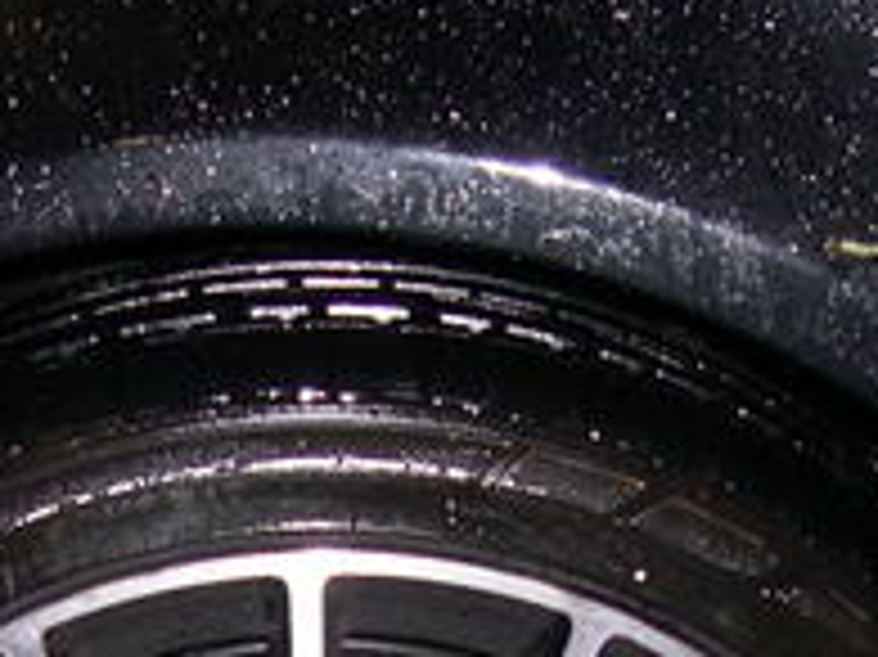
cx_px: 324
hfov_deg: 12.7
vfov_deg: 9.1
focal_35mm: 156
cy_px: 1143
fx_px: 3954
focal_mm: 8
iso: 126
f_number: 2.8
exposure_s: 1/60
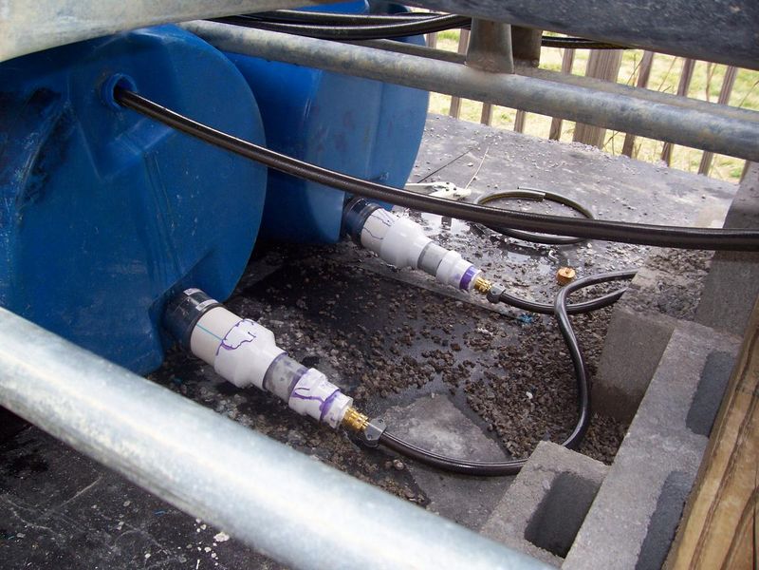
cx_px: 380
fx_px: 745
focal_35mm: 34
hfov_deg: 54.0
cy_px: 285
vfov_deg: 41.8
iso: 80
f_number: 2.7
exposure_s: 1/64
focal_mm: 5.6
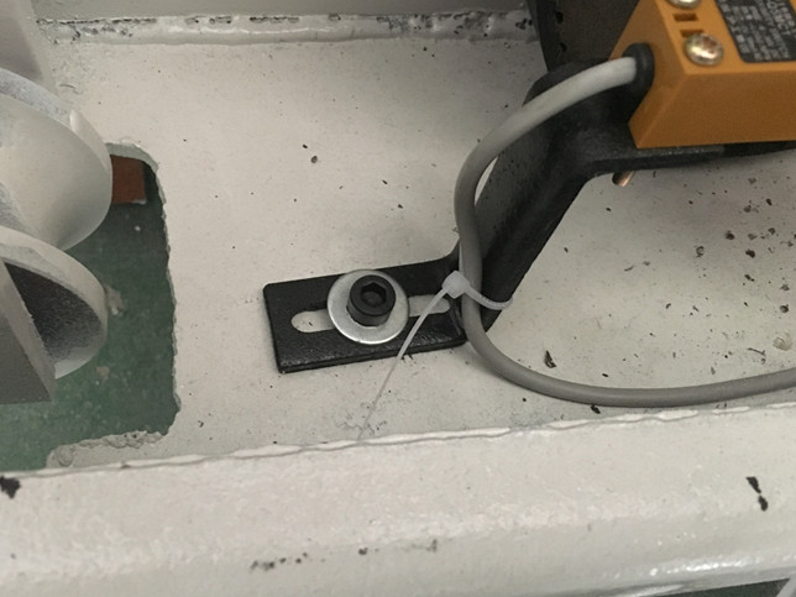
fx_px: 828
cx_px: 326
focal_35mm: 36
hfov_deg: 51.1
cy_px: 253
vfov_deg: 39.6
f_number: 2.2
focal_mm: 4.15
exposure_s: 1/17
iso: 500
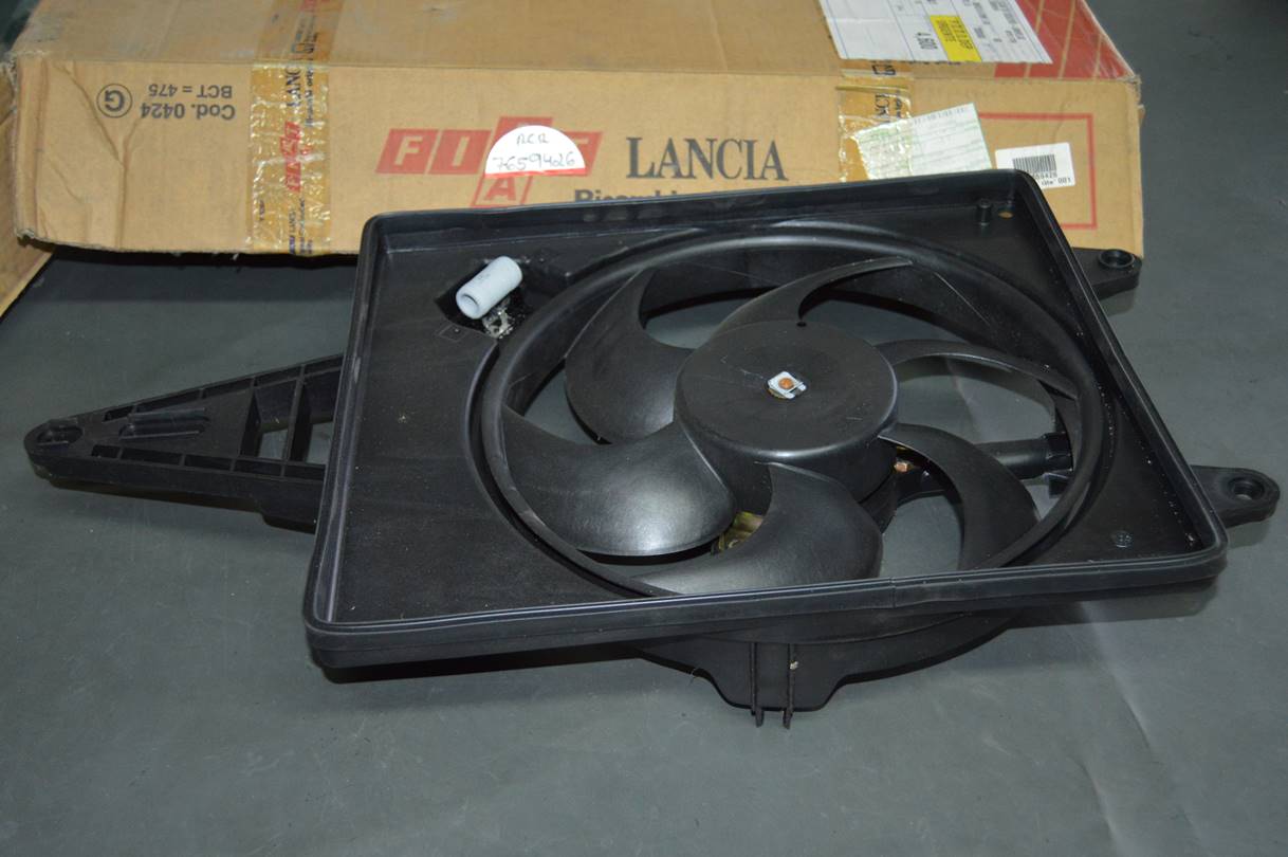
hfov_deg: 49.6
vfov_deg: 34.2
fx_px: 1394
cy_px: 428
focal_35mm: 39
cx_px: 644
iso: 1400
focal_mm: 26
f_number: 4
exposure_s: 1/60
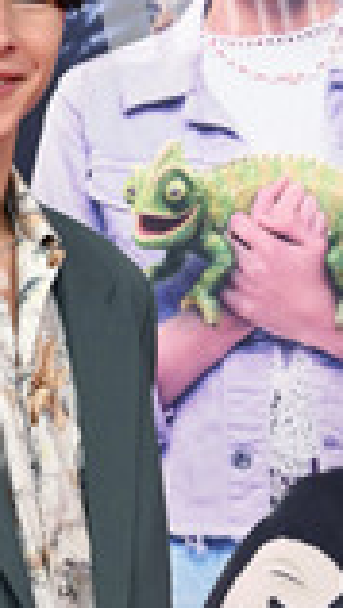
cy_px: 550
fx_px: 3214
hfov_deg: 6.1
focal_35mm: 199
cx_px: -62
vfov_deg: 10.8
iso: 1000
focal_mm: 75
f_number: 8
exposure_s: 1/125
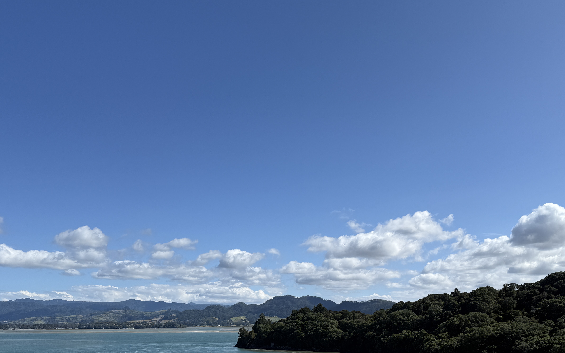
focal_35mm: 34
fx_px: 524
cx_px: 301
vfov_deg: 36.4
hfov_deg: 56.7
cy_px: 265
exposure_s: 1/7353
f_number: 1.78
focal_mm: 6.76
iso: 80
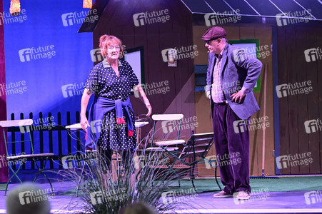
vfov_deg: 12.4
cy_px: 107
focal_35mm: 110
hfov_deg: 18.6
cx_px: 161
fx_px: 983
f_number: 3.2
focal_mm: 110
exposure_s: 1/320
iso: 2500
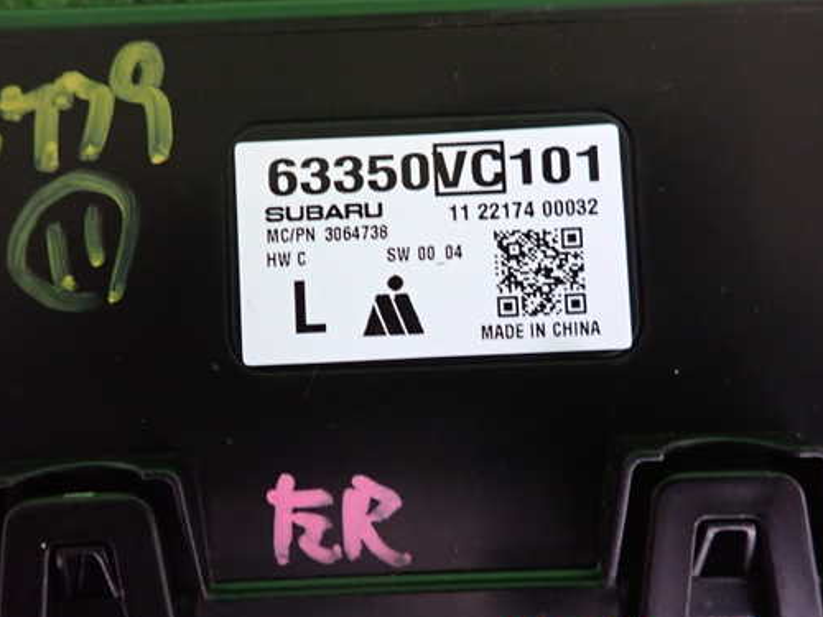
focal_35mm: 30
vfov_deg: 46.8
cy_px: 288
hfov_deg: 59.9
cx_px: 385
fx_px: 713
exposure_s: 1/25
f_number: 2
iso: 800
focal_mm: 4.5
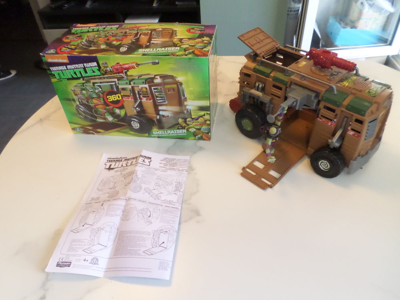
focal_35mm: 25
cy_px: 150
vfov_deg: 54.9
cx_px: 200
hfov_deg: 69.4
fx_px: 289
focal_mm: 4.5
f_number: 2.5
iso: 400
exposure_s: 1/20
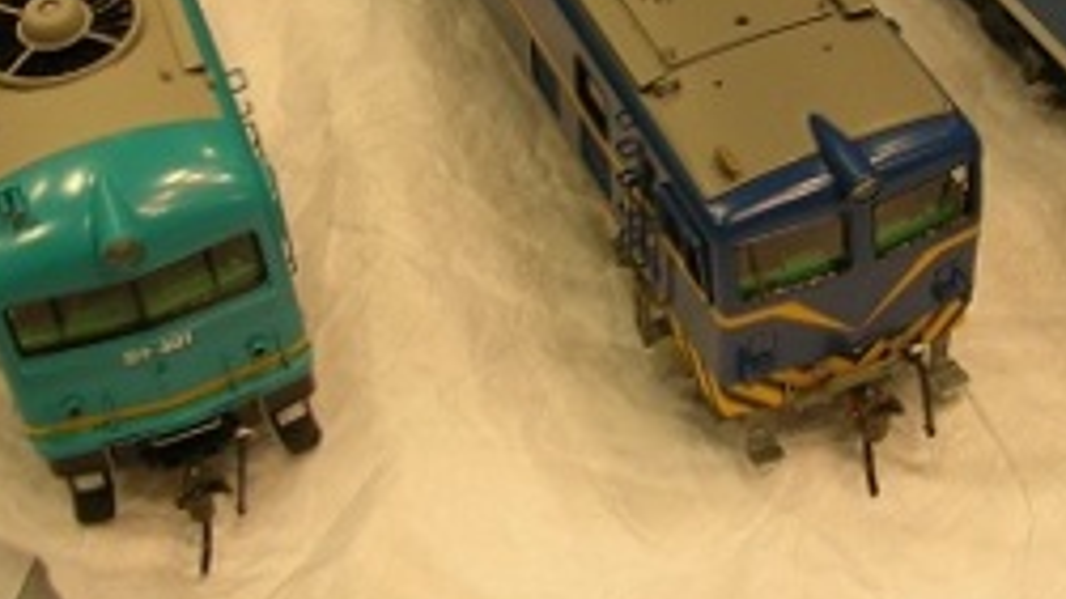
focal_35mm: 76
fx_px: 2148
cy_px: 55
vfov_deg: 15.7
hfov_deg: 27.6
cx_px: 743
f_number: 2.8
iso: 50
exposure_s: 1/28
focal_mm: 5.8
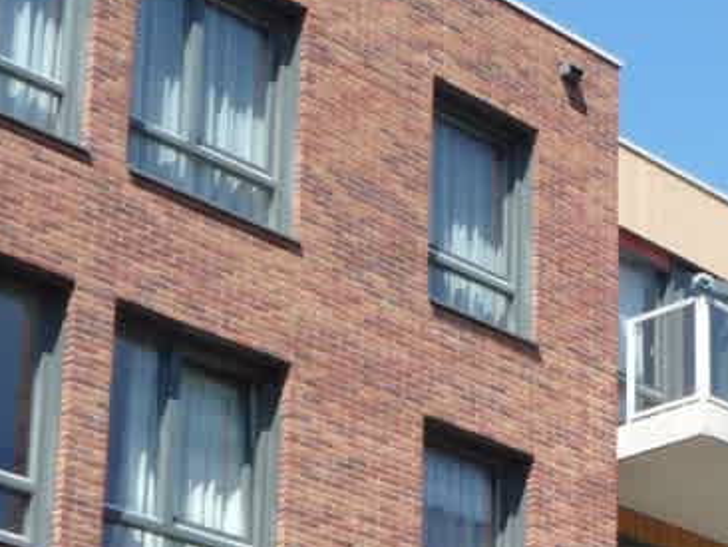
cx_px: 873
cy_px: 694
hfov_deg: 16.0
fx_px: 2483
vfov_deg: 12.2
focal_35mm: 118
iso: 100
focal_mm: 5
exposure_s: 1/500
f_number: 3.4
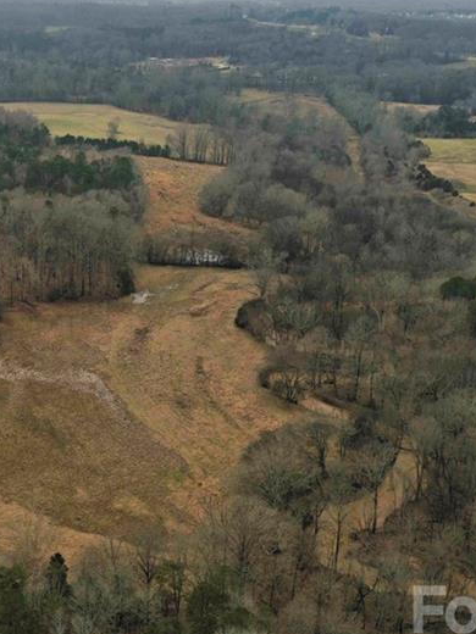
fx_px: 972
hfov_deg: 26.5
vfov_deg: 36.1
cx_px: 33
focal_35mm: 53
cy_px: 346
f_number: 5
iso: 100
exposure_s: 1/60
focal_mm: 10.26
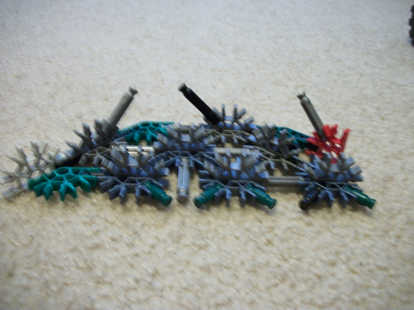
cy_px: 155
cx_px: 207
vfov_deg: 44.1
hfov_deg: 56.9
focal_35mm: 32
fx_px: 382
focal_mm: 5.7
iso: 250
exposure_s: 1/8
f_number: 2.9
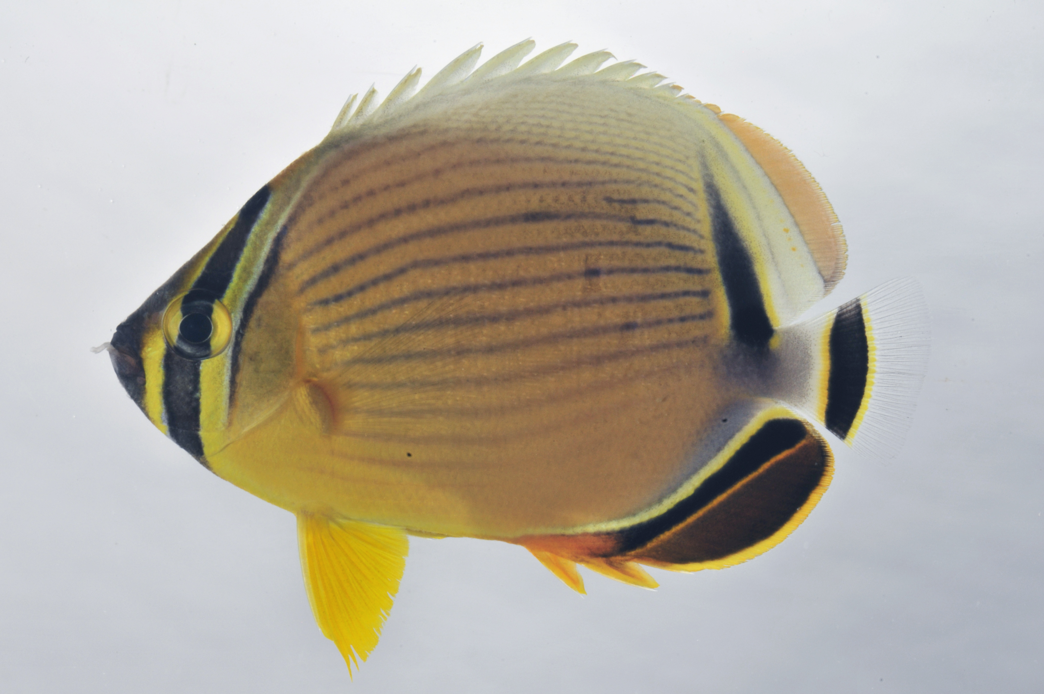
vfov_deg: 8.7
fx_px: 4562
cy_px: 347
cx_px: 522
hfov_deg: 13.1
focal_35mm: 158
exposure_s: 1/60
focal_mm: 105
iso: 200
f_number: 36
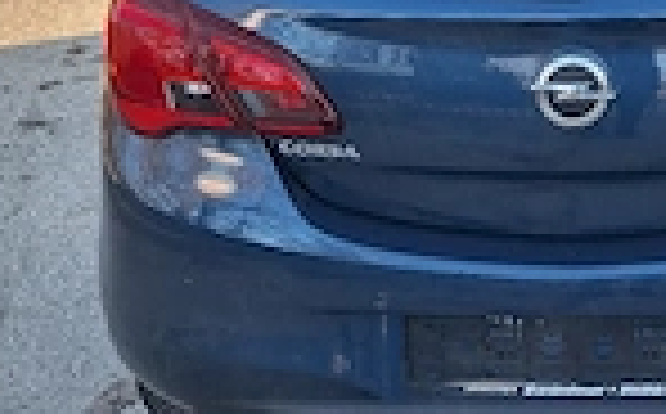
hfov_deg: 29.9
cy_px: 72
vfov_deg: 19.4
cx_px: 590
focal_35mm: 66
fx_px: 1196
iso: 40
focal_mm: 5.54
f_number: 1.8
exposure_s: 1/357
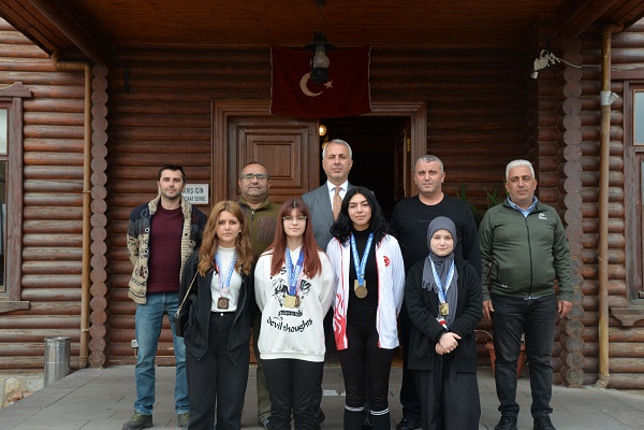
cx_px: 322
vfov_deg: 29.9
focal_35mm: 45
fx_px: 805
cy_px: 215
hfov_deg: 43.6
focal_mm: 45
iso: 200
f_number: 6.7
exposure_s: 1/180
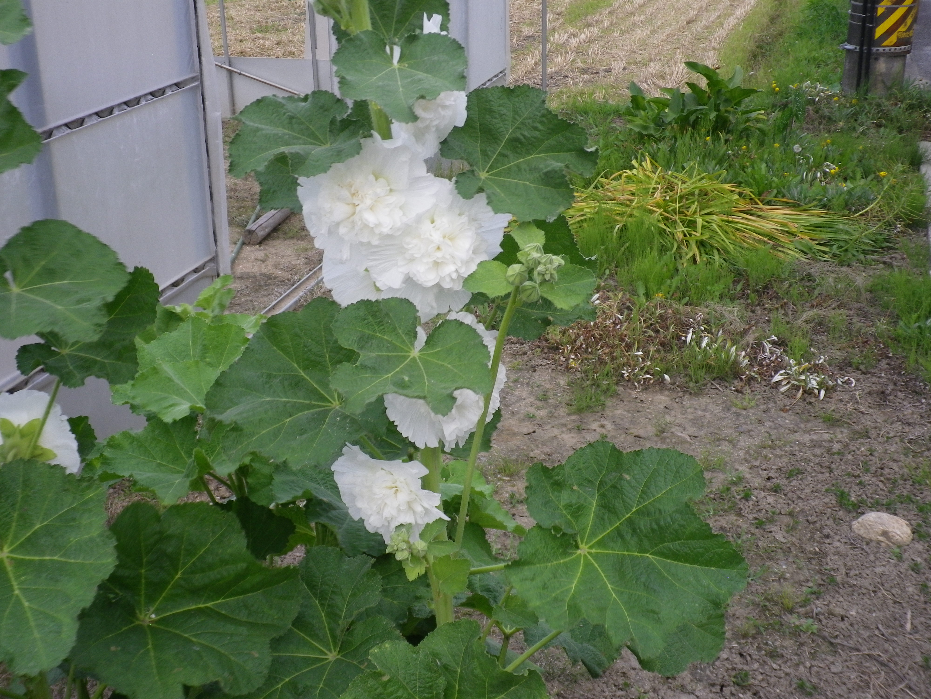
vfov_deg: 30.9
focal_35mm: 47
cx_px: 466
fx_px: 1264
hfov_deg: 40.4
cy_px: 350
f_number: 4.6
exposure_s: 1/80
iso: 80
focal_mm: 8.46
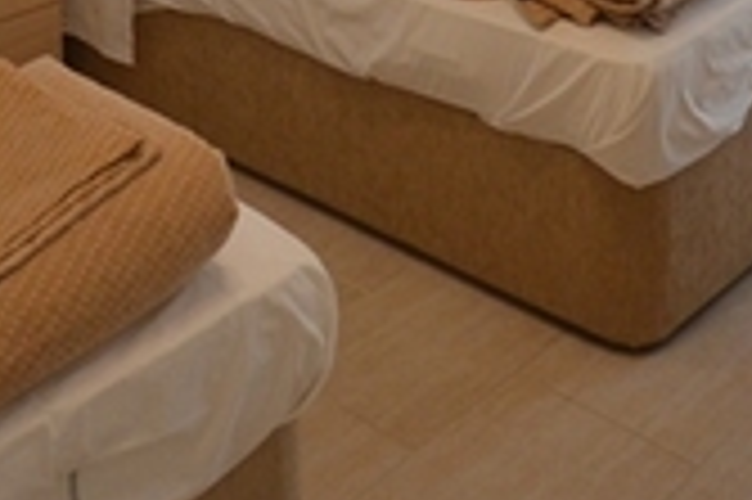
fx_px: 1356
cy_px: -509
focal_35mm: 65
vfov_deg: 16.1
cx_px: 385
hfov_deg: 31.0
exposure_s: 1/60
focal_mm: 10
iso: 720
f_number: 4
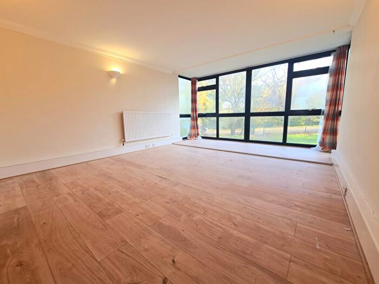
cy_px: 142
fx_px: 142
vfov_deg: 89.9
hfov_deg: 106.2
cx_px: 190
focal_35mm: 13
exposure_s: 1/100
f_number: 2.2
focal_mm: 2.22
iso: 80
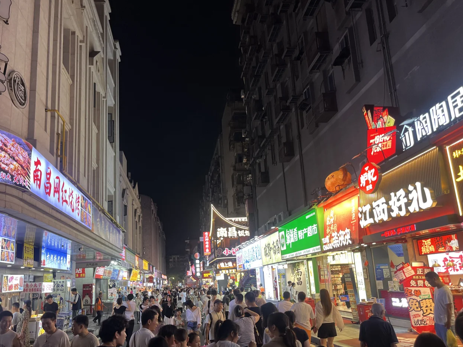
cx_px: 217
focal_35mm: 30
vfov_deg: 46.8
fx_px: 401
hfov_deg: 59.9
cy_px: 186
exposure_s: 1/100
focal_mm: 5.1
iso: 125
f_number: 1.6
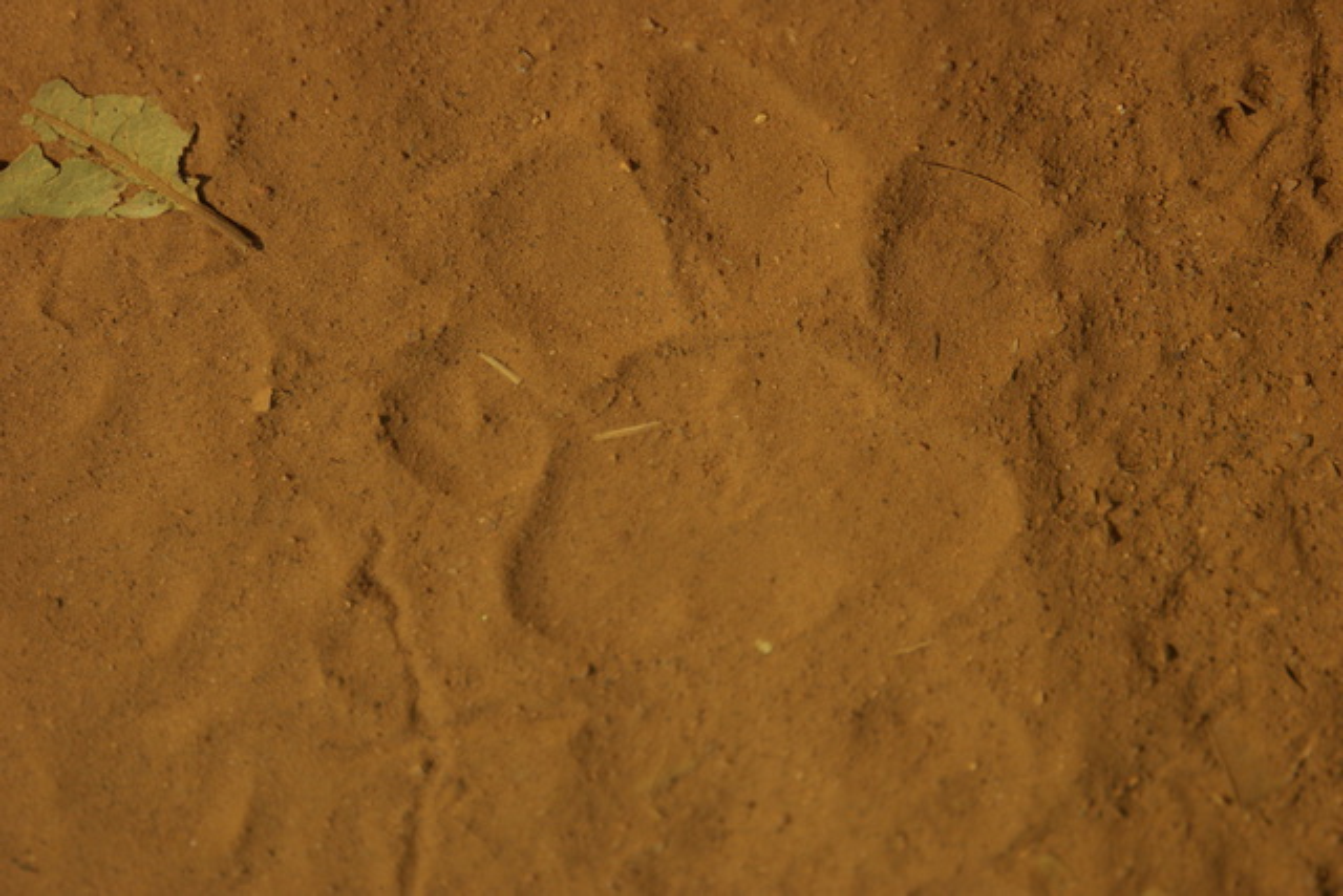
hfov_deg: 6.0
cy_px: 448
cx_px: 672
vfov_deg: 4.0
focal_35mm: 345
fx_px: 12873
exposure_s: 1/1000
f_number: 5.6
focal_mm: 230
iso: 200
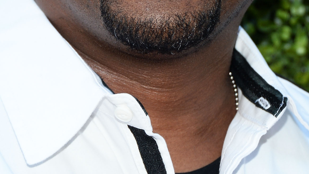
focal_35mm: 434
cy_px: -70
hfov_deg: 5.0
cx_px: 148
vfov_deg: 2.8
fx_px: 3556
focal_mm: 180
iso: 640
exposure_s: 1/250
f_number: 6.3
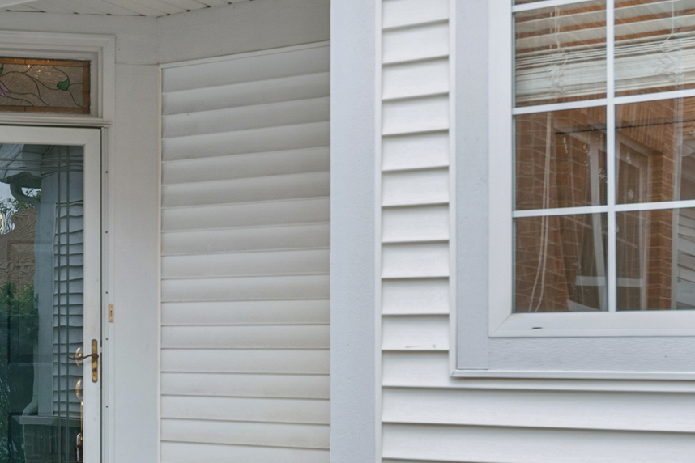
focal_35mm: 68
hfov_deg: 28.9
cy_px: 346
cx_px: 119
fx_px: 1313
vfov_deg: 19.9
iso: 250
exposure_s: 1/80
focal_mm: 24
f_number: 8
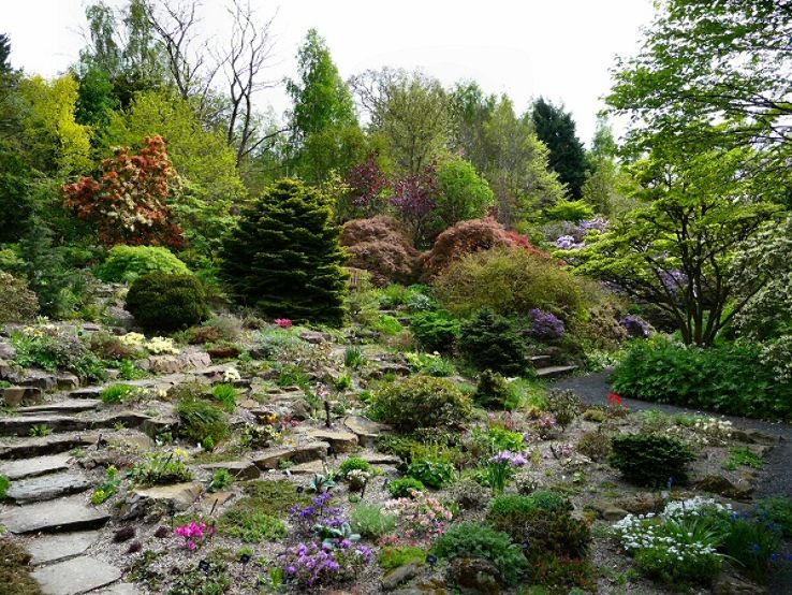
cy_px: 298
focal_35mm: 28
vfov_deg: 49.8
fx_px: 641
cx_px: 396
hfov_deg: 63.4
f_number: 3.3
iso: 100
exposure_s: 1/400
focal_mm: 4.7
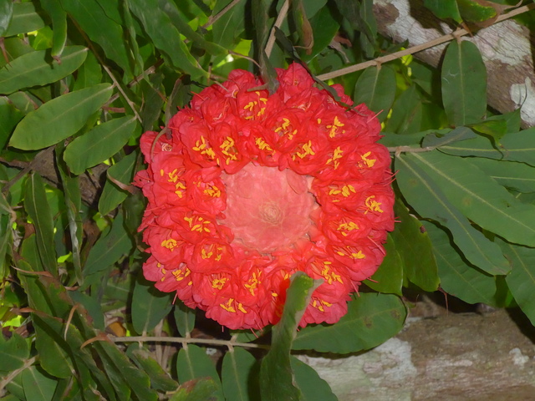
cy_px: 200
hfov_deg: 14.1
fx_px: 2164
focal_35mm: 140
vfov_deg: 10.6
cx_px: 268
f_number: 5.4
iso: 800
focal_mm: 27.3
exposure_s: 1/25
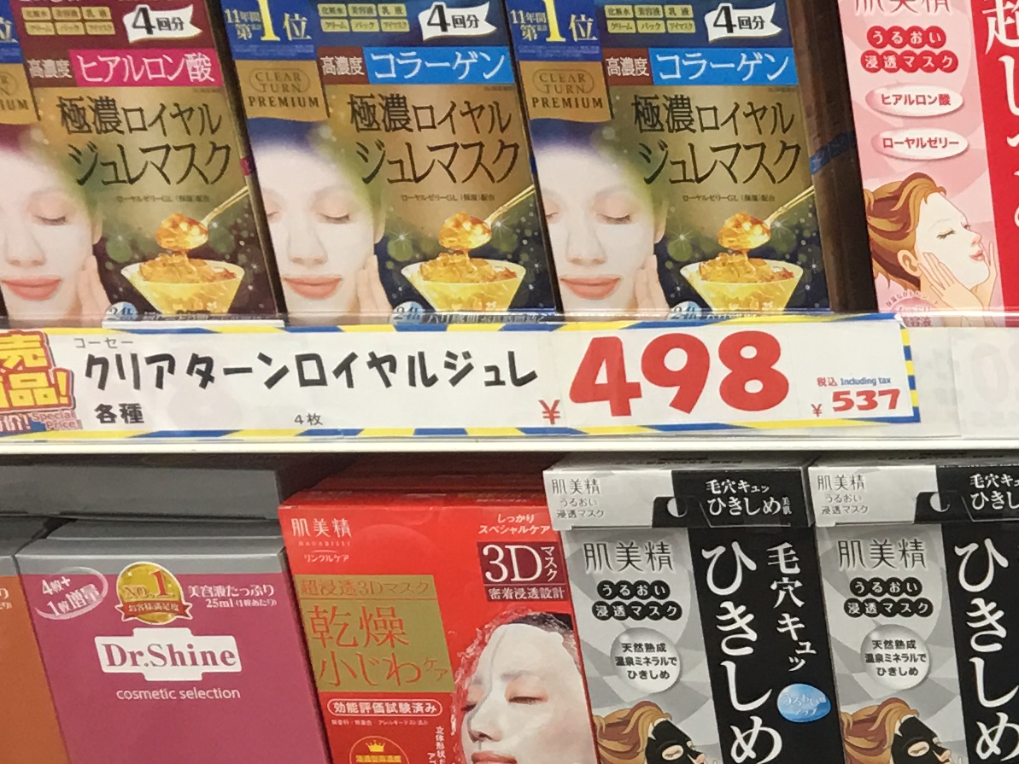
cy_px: 1030
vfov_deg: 14.4
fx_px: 2885
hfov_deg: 17.2
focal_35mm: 98
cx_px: 1700
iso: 25
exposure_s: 1/33
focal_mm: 4.15
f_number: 2.2
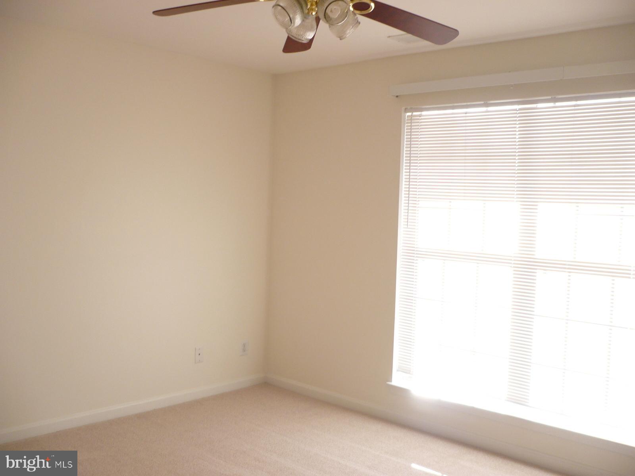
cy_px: 238
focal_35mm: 35
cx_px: 318
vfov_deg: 40.7
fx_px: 642
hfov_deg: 52.6
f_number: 2.8
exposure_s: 1/40
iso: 100
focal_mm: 5.8
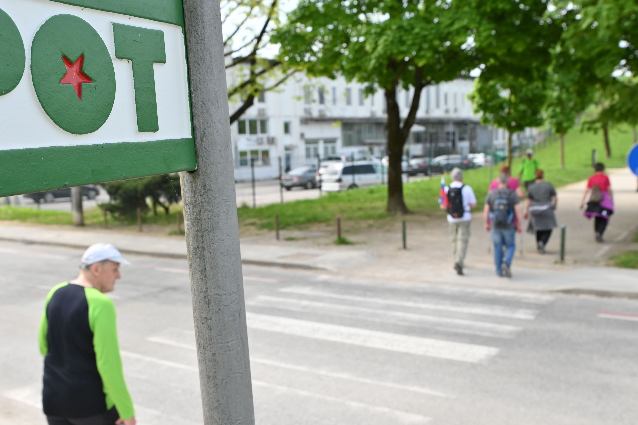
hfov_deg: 48.4
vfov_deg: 33.3
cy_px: 238
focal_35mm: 40
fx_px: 708
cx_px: 295
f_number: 7.1
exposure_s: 1/800
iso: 800
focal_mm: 32
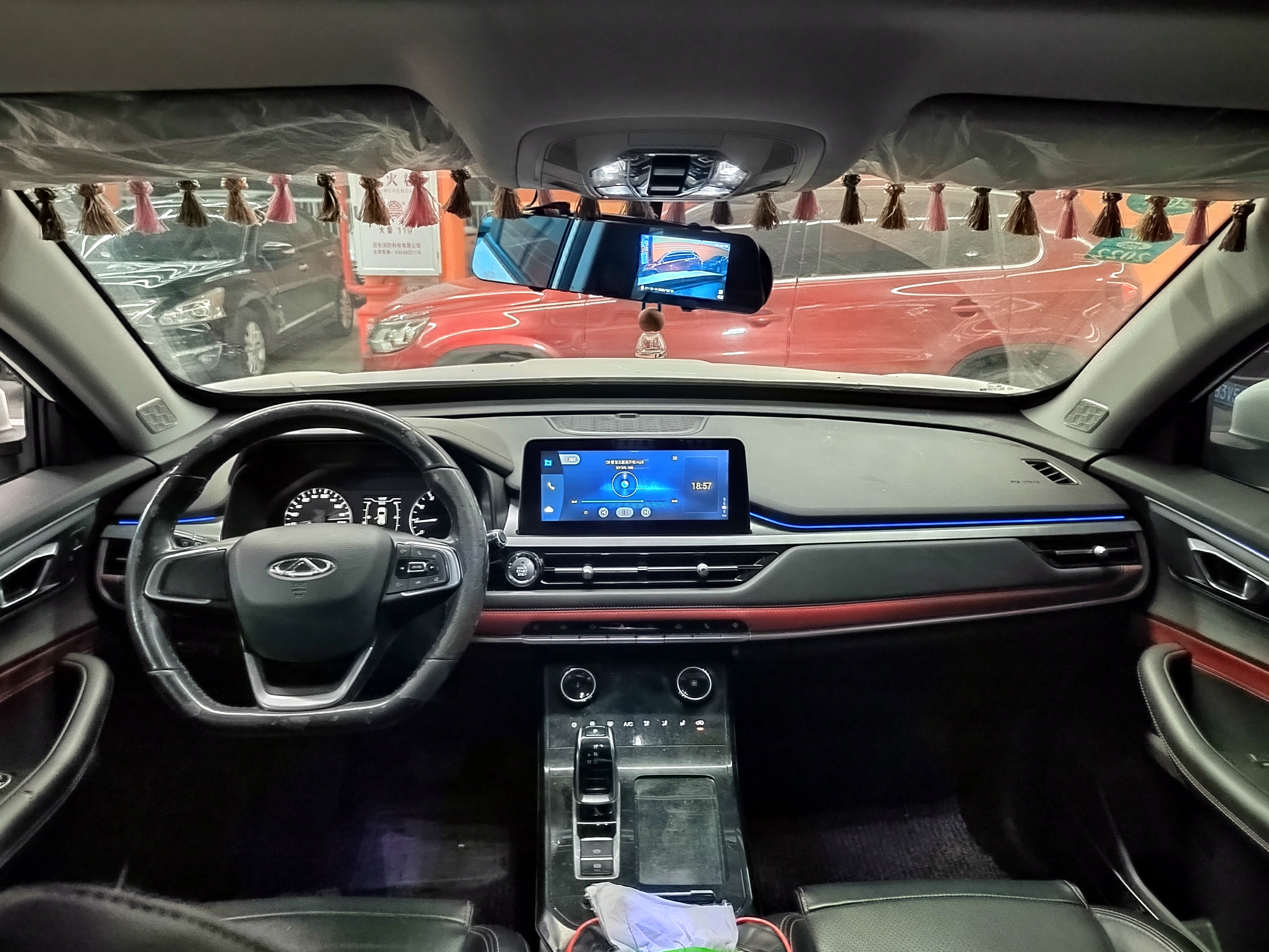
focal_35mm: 23
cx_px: 634
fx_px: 843
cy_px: 476
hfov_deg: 73.9
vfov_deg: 58.9
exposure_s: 1/15
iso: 5880
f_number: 1.9
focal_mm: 5.52
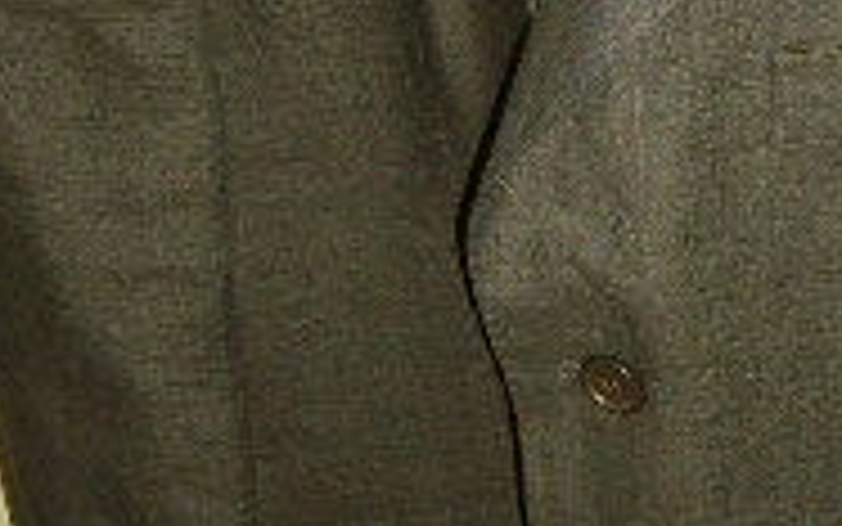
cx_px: 878
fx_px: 2915
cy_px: 207
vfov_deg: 10.3
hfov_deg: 16.1
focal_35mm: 127
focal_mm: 5.8
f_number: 2.8
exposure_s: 1/60
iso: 100
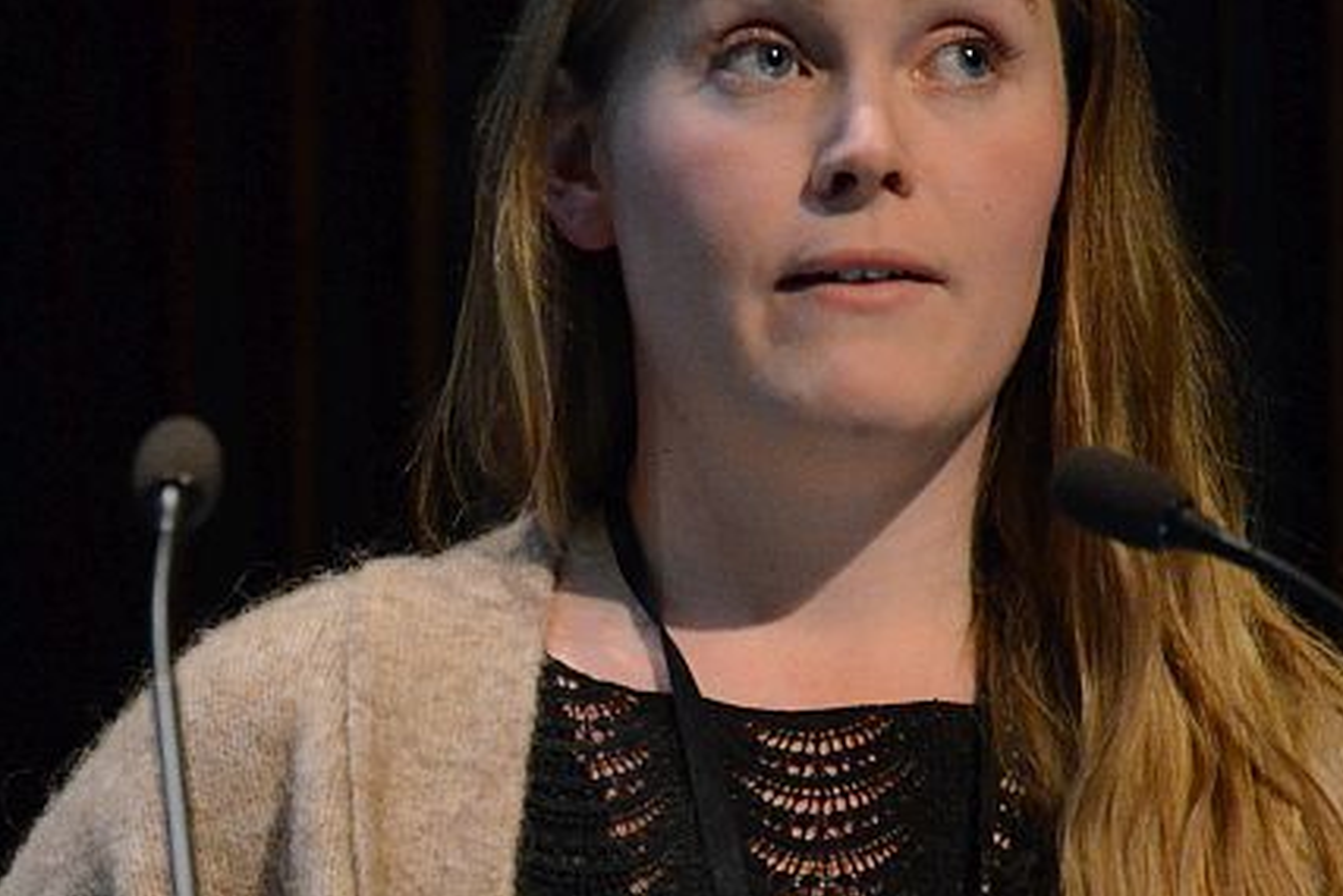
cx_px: 352
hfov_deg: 6.2
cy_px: 478
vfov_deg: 4.2
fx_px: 12354
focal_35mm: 331
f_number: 5.6
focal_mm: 105
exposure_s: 1/50
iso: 4000
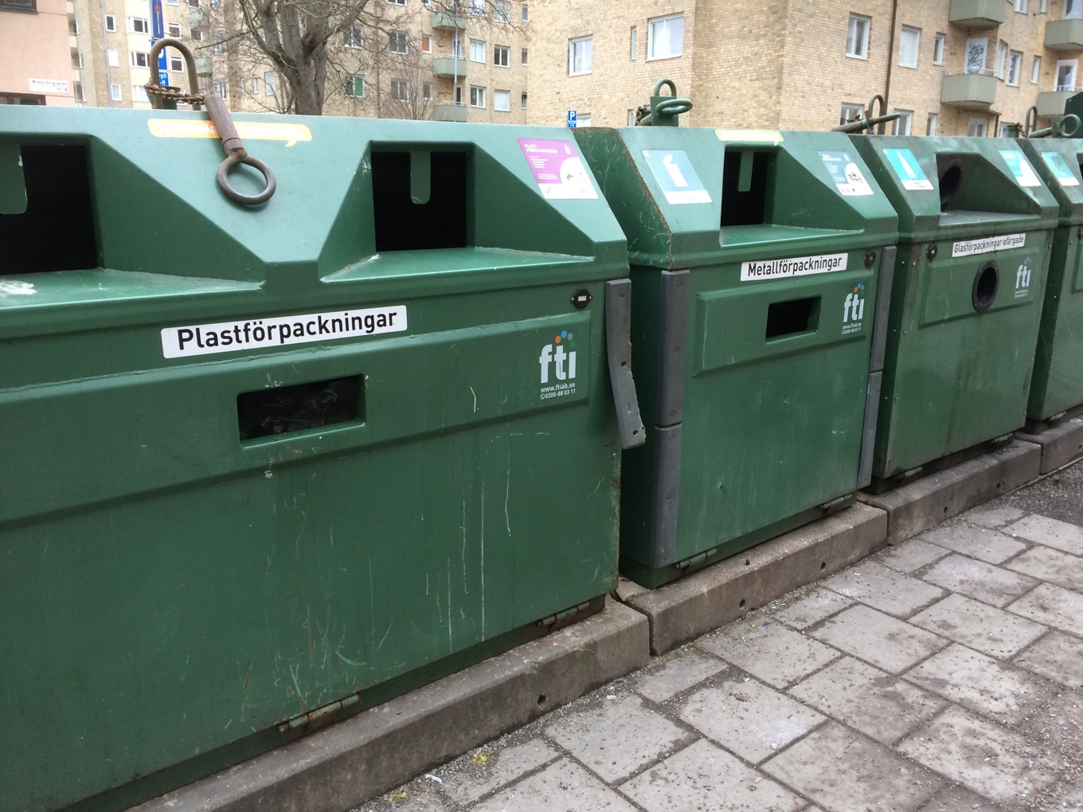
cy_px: 406
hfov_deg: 61.7
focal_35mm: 29
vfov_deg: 48.2
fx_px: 907
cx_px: 542
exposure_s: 1/33
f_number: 2.2
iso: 40
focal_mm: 4.15
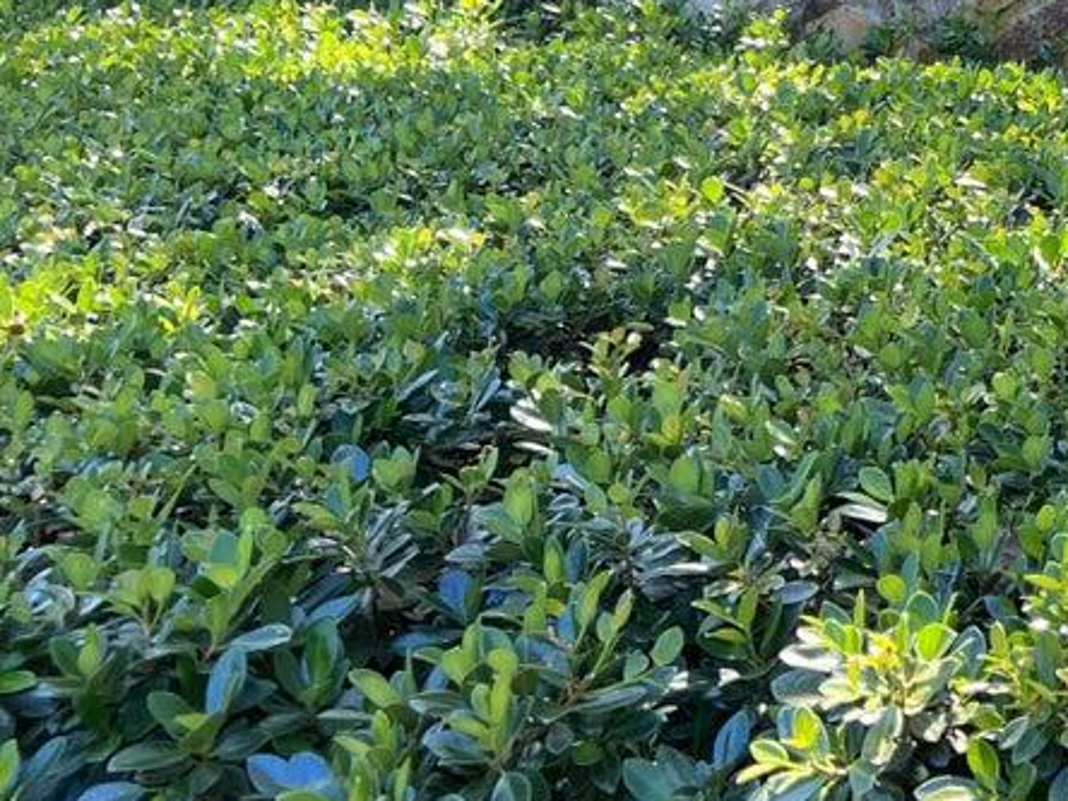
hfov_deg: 21.2
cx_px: 1526
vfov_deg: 17.5
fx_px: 2468
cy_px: -173
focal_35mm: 80
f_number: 1.5
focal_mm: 5.7
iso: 50
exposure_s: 1/311
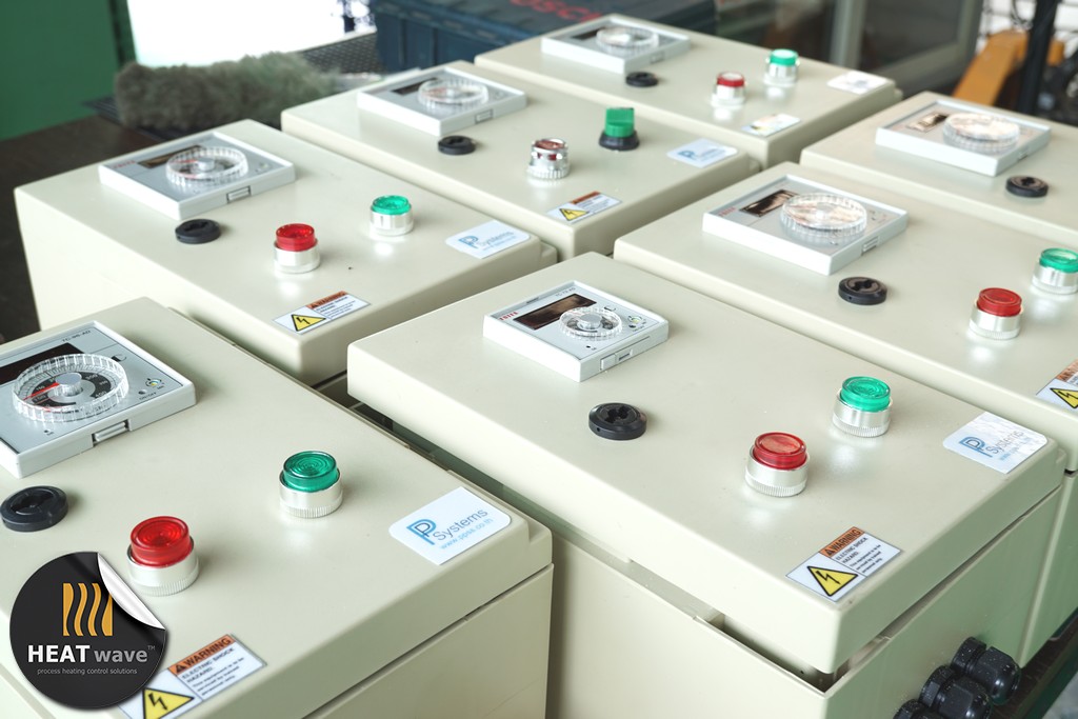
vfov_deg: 29.9
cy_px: 360
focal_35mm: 45
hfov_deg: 43.6
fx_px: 1348
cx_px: 539
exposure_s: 1/25
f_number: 5.6
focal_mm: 30
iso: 100
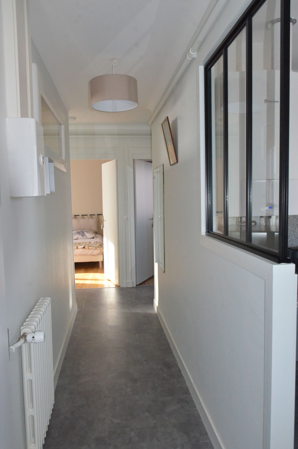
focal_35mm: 27
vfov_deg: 67.5
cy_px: 224
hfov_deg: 47.7
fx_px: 337
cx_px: 149
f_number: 11
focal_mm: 18
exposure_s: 1/200
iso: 3600
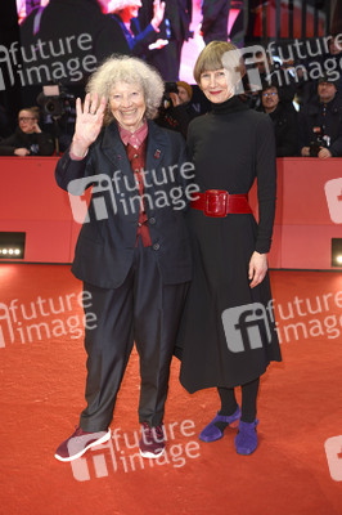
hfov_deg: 30.5
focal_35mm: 44
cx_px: 171
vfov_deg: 44.5
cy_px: 258
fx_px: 628
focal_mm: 44
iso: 640
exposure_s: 1/400
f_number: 4
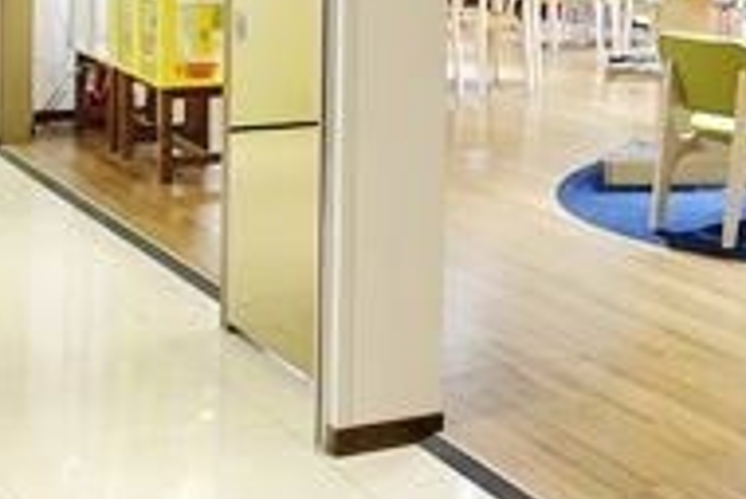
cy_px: -77
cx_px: 993
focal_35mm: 82
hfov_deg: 22.0
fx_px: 1700
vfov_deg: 16.1
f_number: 2.5
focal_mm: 8.8
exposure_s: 1/20
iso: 800
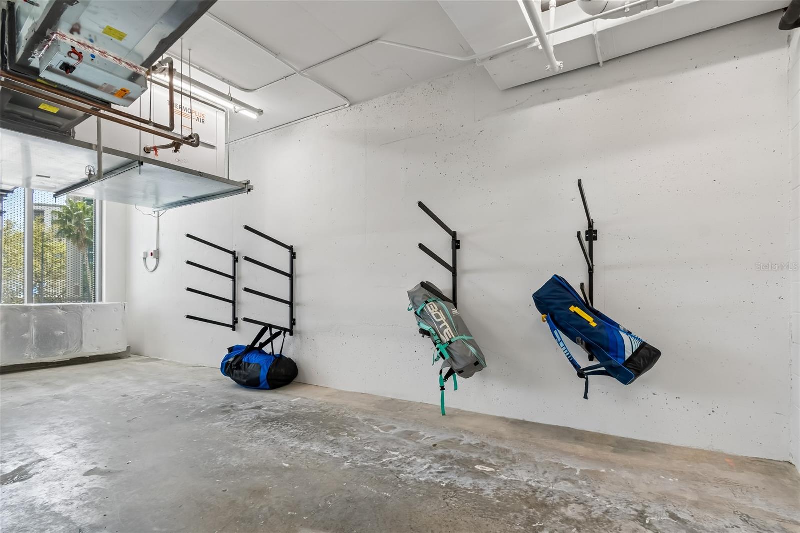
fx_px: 355
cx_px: 400
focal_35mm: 16
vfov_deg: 73.7
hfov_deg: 96.7
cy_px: 266
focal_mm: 11
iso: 100
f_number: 7.1
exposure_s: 1/80
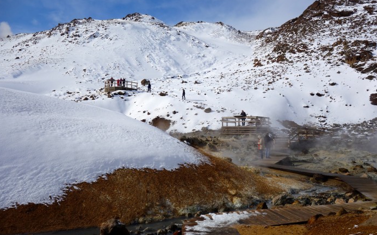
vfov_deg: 36.3
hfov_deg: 55.3
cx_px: 188
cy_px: 112
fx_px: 360
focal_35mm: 35
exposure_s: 1/800
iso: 125
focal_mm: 12.78
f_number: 8
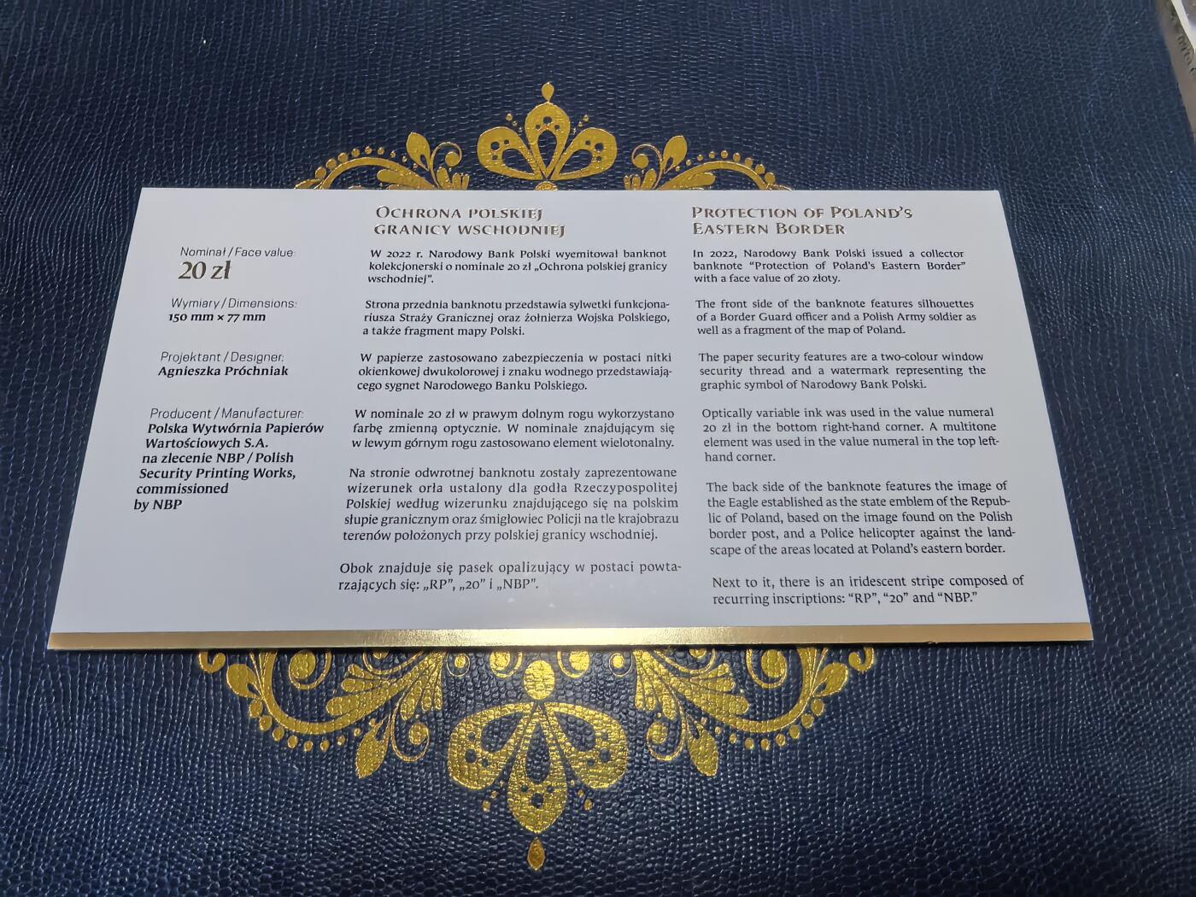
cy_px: 448
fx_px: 829
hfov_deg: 71.6
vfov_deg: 56.8
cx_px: 598
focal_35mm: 24
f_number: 2.2
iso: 200
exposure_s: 1/33.3
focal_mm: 1.68
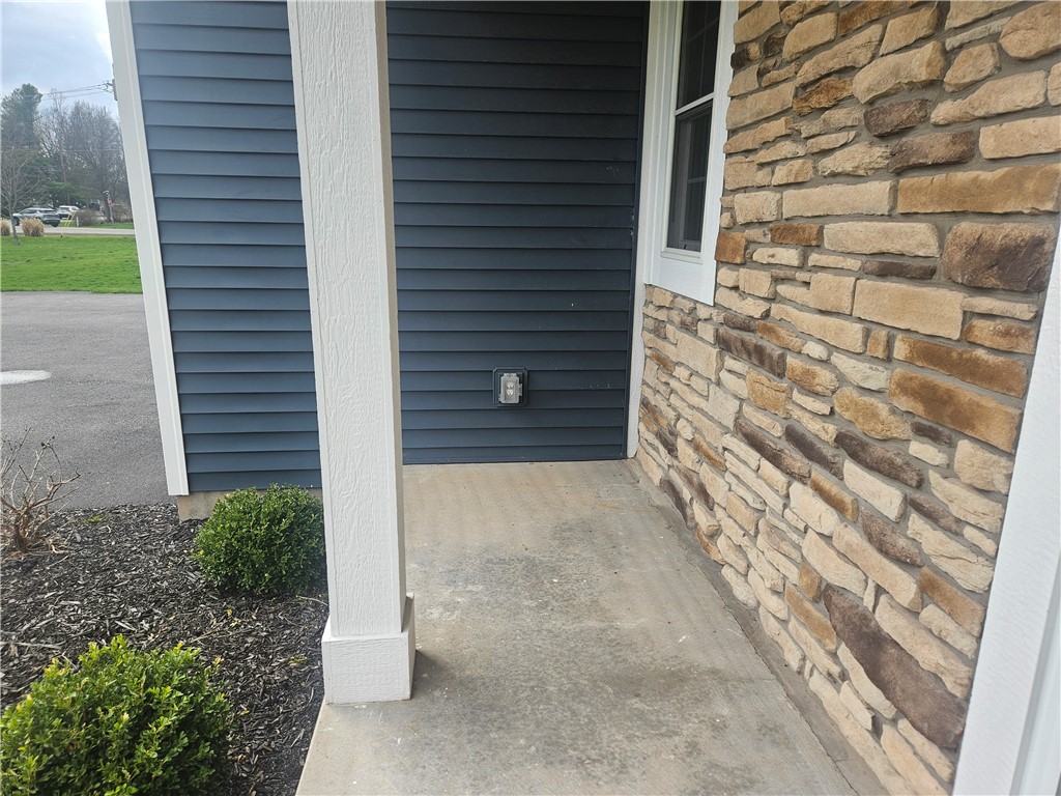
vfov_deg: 58.9
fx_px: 705
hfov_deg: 73.9
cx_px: 530
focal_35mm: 23
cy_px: 398
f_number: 1.8
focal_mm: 5.4
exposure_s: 1/399
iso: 25
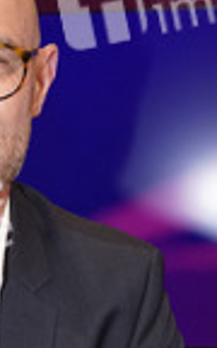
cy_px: 355
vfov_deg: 17.5
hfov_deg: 11.1
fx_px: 1098
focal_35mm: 116
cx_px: -41
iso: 2000
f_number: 5.6
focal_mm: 41
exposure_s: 1/125
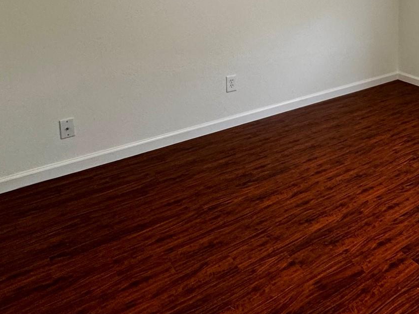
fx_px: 411
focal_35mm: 34
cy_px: 2
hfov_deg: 49.1
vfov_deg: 37.5
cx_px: 363
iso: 200
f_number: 2.2
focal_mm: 2.22
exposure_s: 1/60
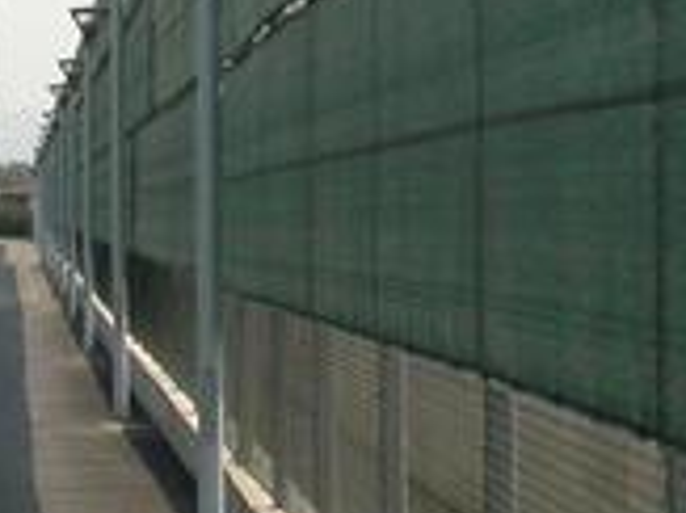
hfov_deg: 11.3
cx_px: 450
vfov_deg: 8.4
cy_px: -53
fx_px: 3465
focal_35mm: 175
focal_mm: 7.85
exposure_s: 1/406
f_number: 7.5
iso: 100
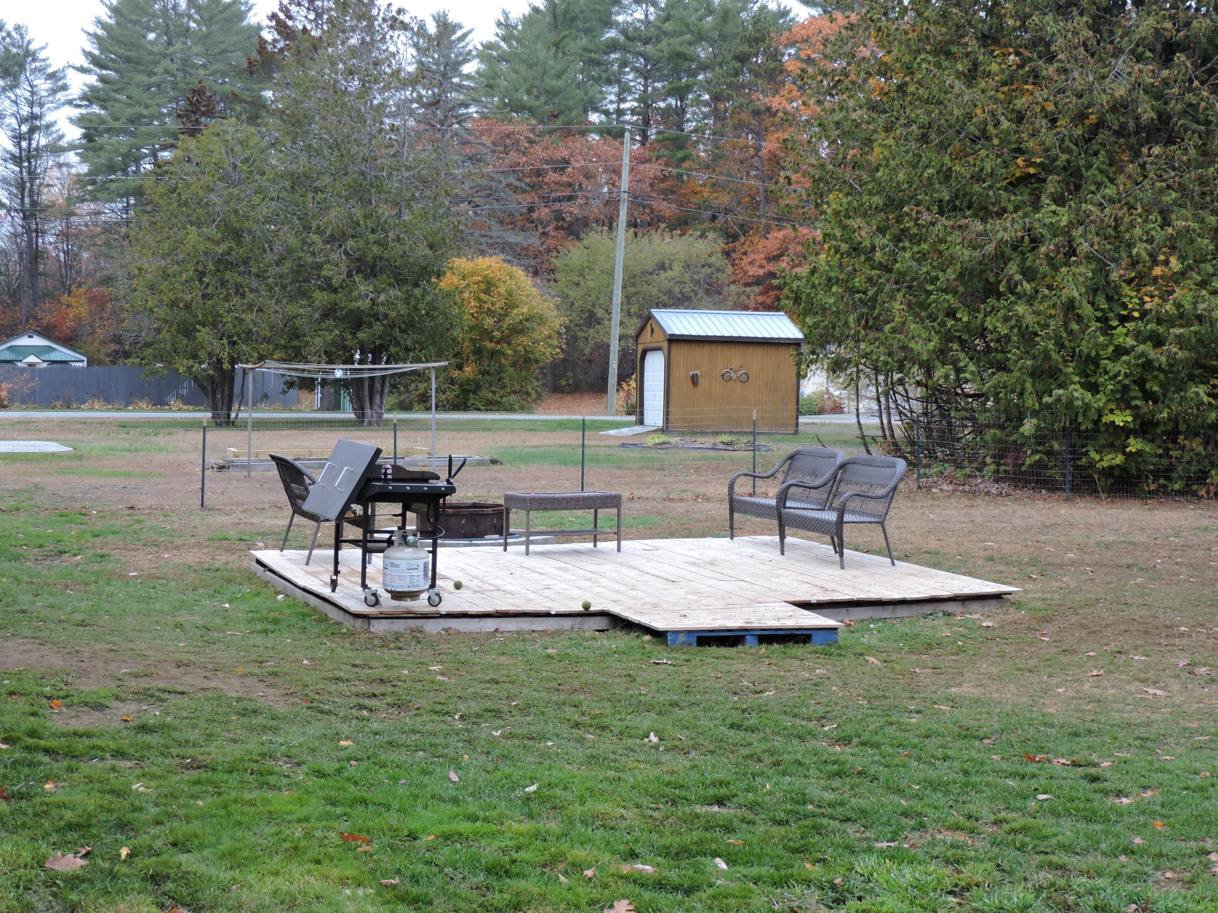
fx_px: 1935
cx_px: 609
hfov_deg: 34.9
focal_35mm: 55
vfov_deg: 26.6
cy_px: 456
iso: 320
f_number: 3.7
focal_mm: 9.8
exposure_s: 1/60
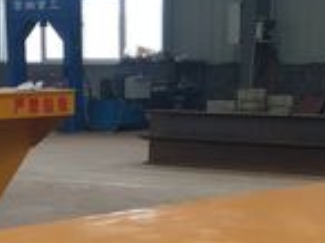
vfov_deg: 9.0
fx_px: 1490
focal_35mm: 159
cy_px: 395
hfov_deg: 12.4
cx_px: 53
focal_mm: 4.15
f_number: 2.2
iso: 50
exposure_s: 1/33
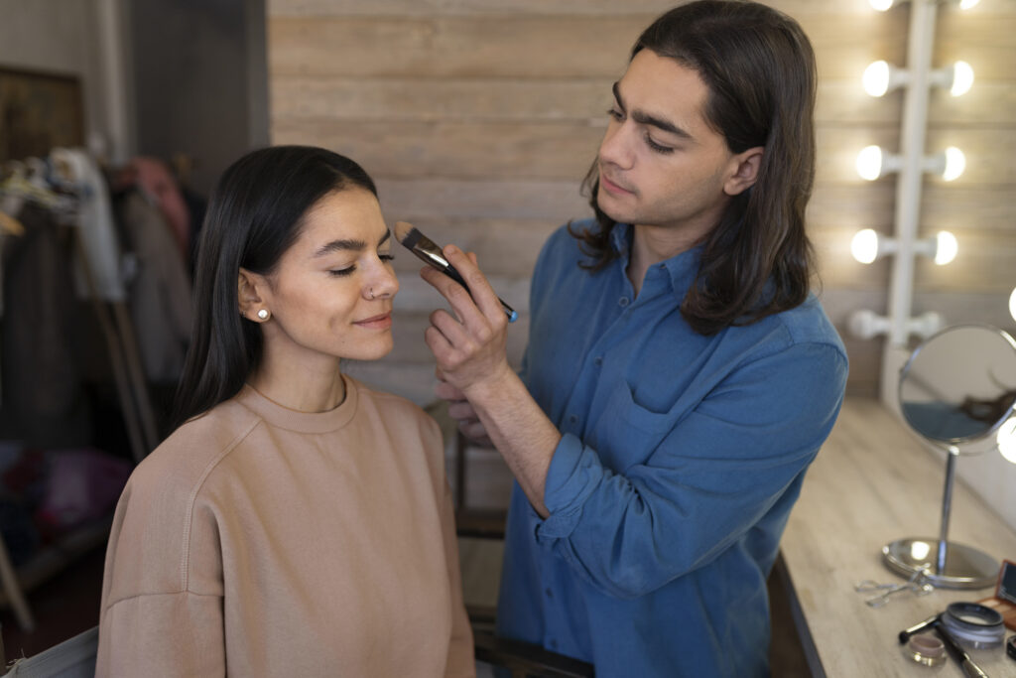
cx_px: 508
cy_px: 339
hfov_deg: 54.4
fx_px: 988
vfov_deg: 37.9
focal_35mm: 35
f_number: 2.2
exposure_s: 1/400
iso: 400
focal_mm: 35
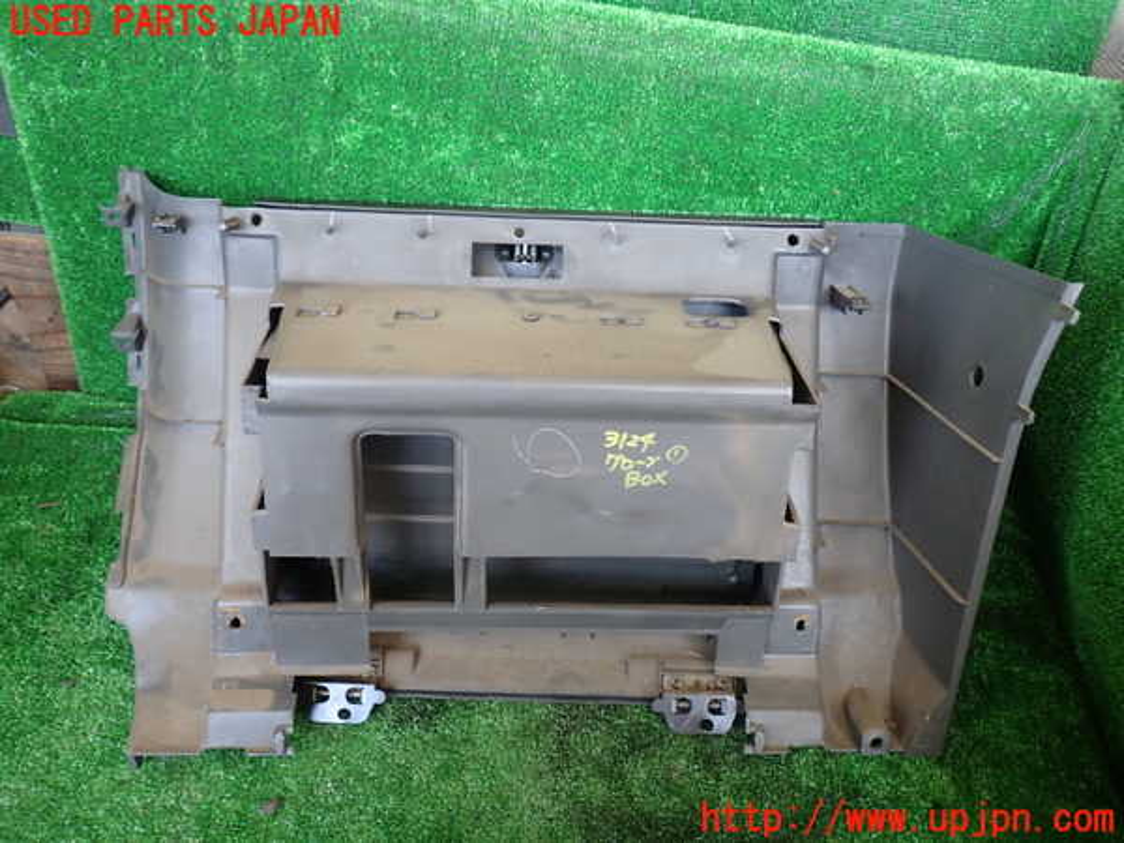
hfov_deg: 60.0
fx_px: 974
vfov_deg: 46.8
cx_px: 562
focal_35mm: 30
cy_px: 422
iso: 200
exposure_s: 1/50
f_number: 2.3
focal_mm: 5.4
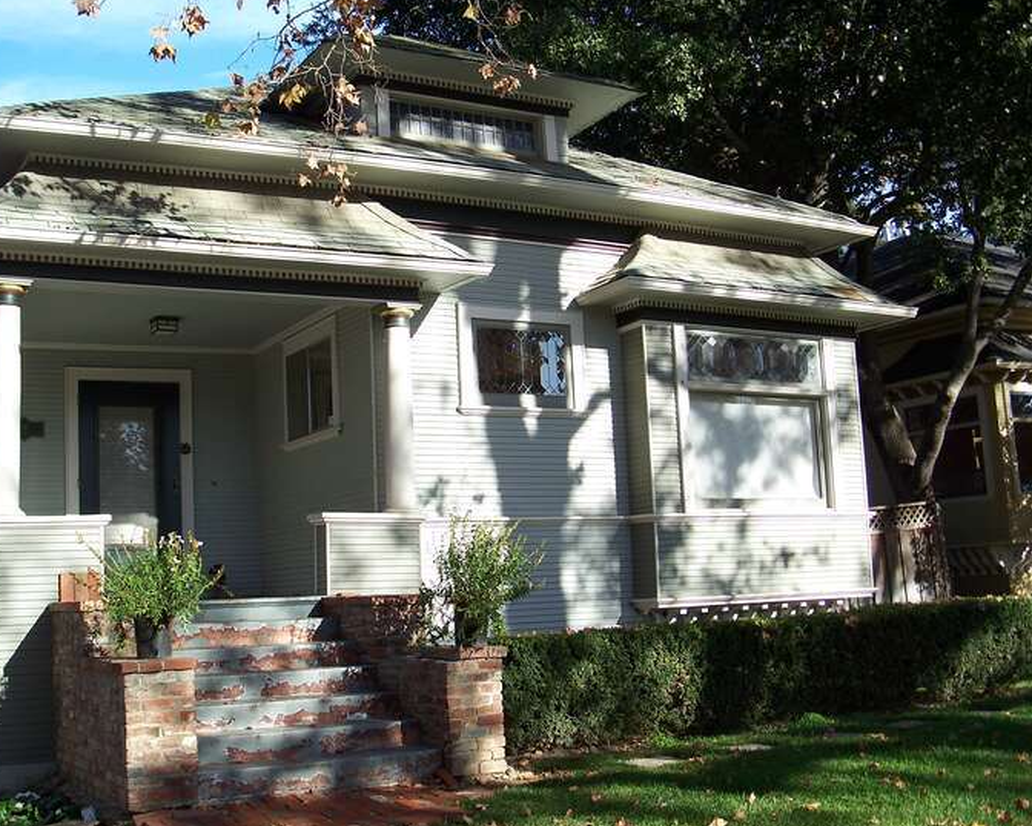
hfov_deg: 42.7
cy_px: 411
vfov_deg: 34.9
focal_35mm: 43
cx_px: 419
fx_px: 1314
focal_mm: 7.8
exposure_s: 1/320
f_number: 2.8
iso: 64
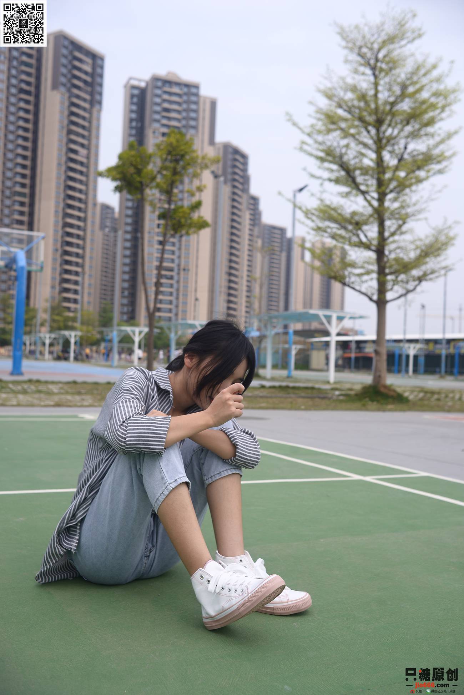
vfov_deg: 54.4
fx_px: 676
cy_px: 348
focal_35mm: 35
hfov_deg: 37.9
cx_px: 232
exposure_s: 1/640
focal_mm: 35
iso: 100
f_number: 5.6
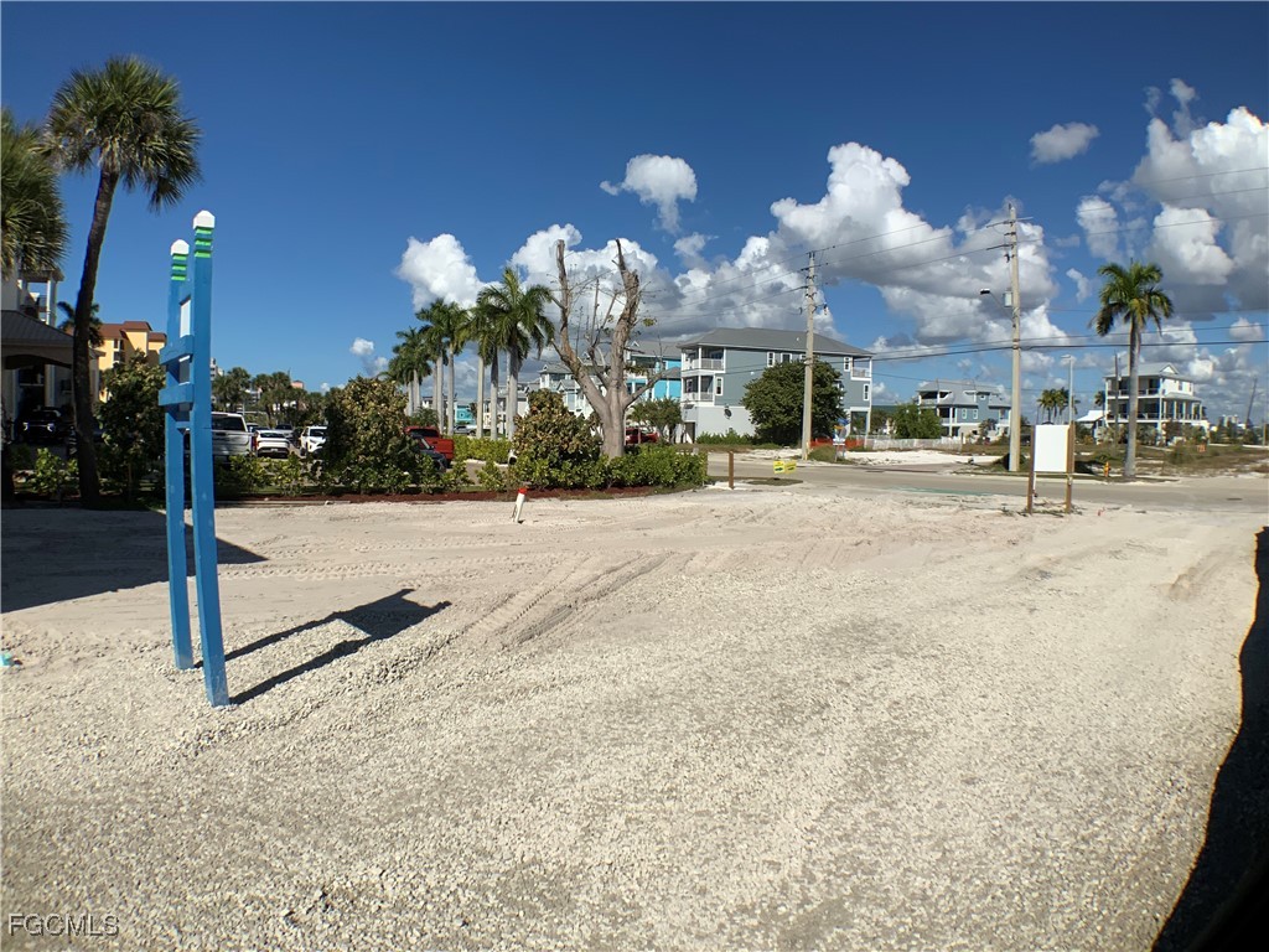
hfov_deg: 61.7
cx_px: 634
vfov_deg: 48.2
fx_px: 1063
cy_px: 476
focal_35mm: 29
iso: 20
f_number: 1.8
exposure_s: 1/4785
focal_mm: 3
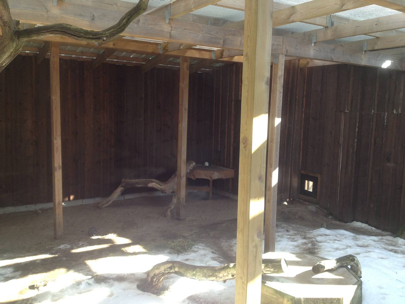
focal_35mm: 35
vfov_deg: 40.7
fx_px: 409
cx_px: 202
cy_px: 152
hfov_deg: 52.6
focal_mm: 4.28
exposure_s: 1/120
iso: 64
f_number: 2.4
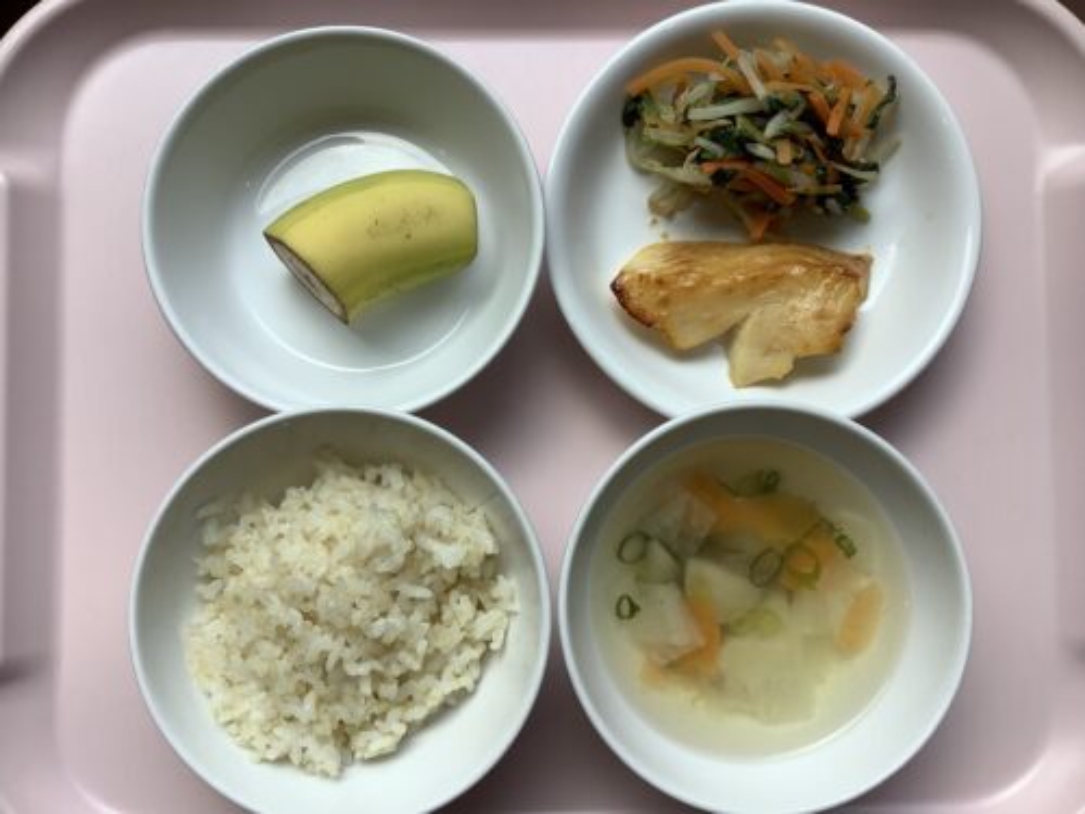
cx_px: 542
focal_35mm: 31
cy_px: 407
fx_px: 972
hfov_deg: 58.4
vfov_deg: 45.4
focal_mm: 3.3
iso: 25
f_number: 2.4
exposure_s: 1/162
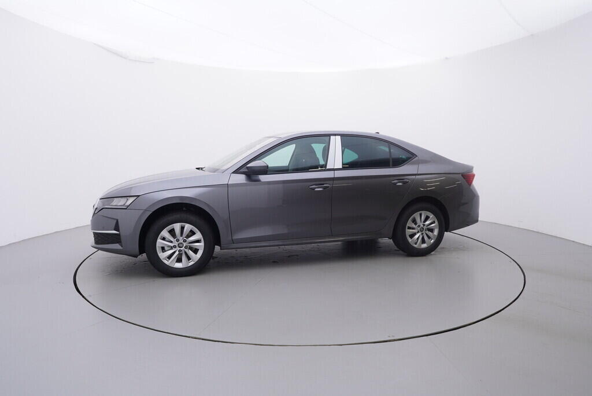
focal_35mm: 22
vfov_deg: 56.2
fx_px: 370
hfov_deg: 77.3
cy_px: 198
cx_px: 296
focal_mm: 15
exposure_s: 1/80
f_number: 5
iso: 200
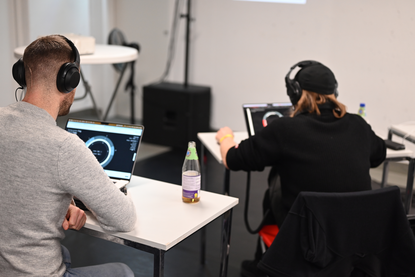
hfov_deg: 39.6
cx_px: 208
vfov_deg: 27.0
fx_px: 577
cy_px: 138
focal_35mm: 50
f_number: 2.2
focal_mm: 50
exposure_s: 1/200
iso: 1250
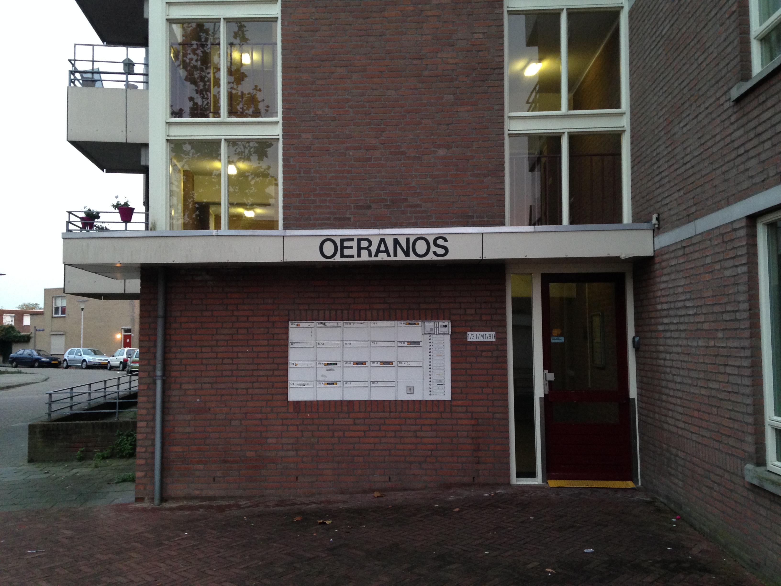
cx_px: 390
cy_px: 293
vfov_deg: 42.9
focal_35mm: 33
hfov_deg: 55.4
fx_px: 745
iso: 200
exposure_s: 1/20
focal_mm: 4.12
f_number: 2.4
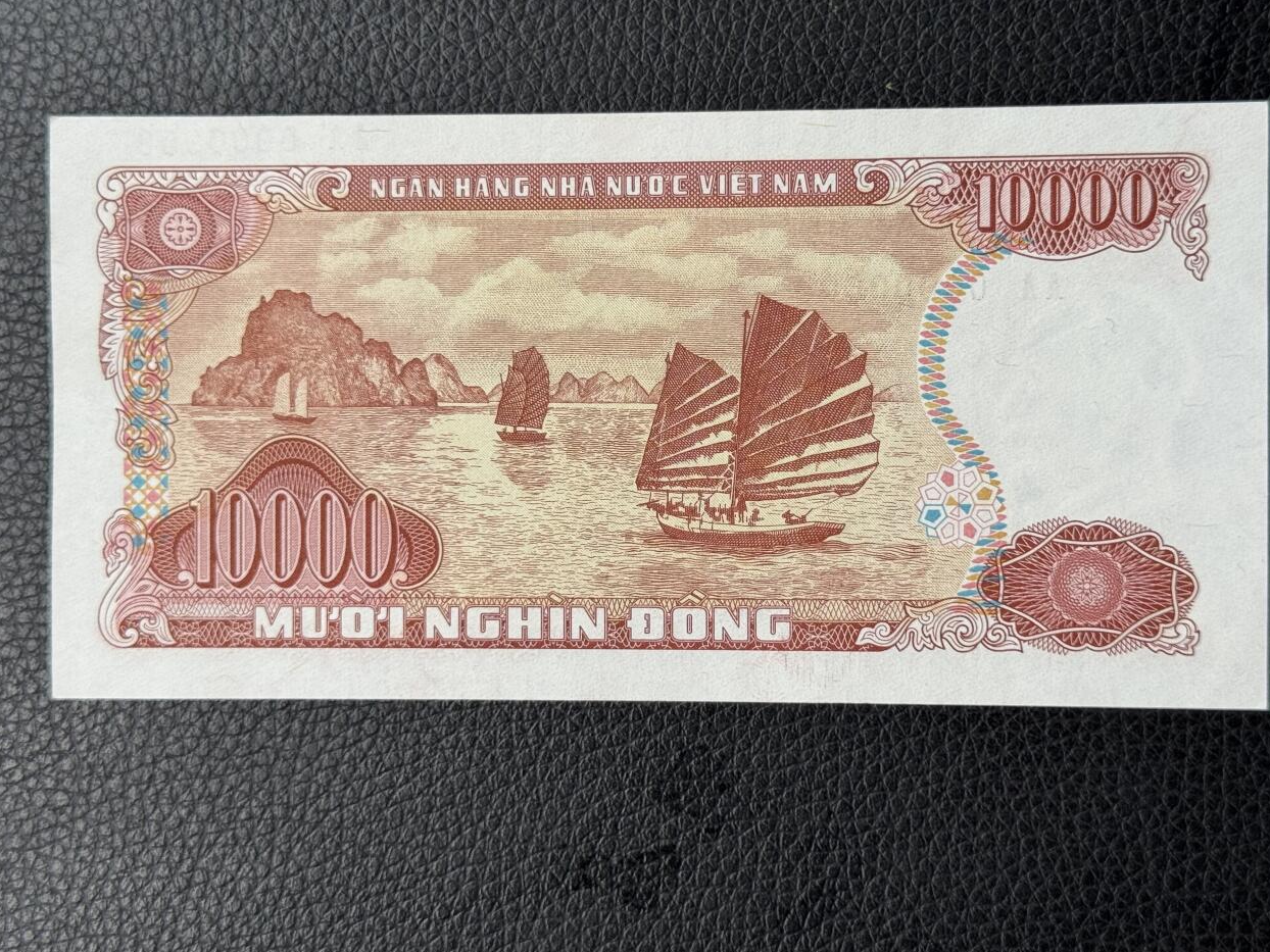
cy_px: 434
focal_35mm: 54
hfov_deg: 35.5
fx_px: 1981
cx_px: 676
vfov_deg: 27.0
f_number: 1.78
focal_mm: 6.76
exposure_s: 1/121
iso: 64
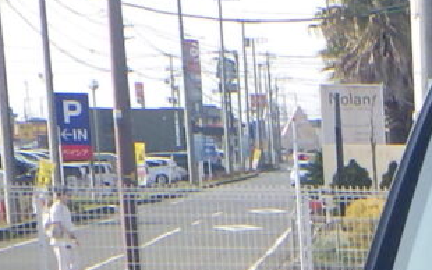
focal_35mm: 196
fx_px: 2308
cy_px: 825
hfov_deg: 9.7
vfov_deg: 6.2
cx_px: 959
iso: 125
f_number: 4.2
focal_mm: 5
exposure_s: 1/500
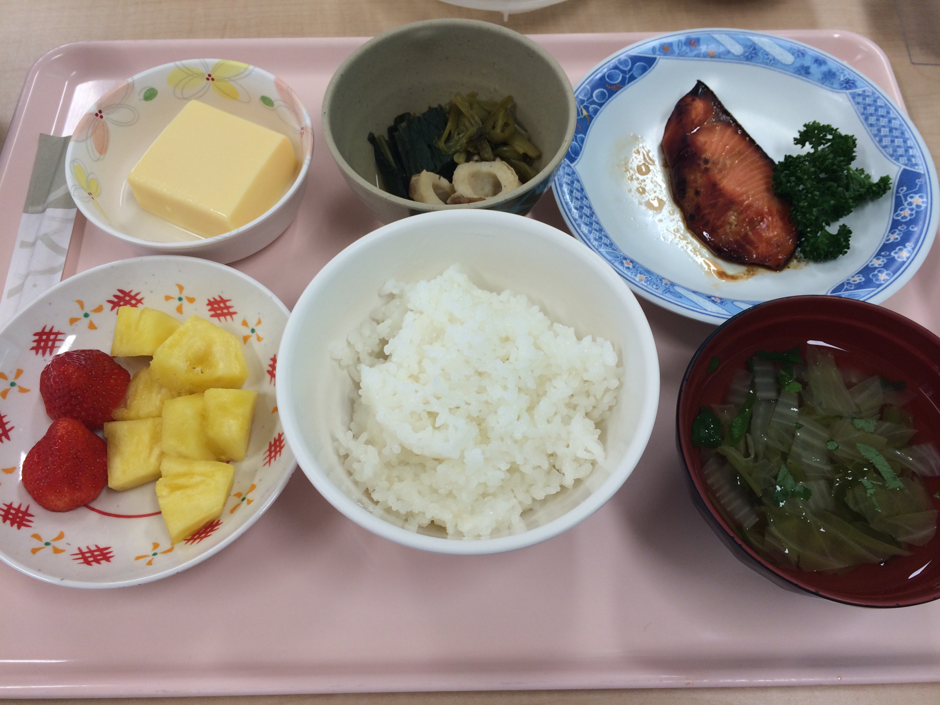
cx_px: 470
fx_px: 815
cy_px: 352
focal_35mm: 30
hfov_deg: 60.0
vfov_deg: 46.8
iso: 40
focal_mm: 4.12
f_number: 2.2
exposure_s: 1/60
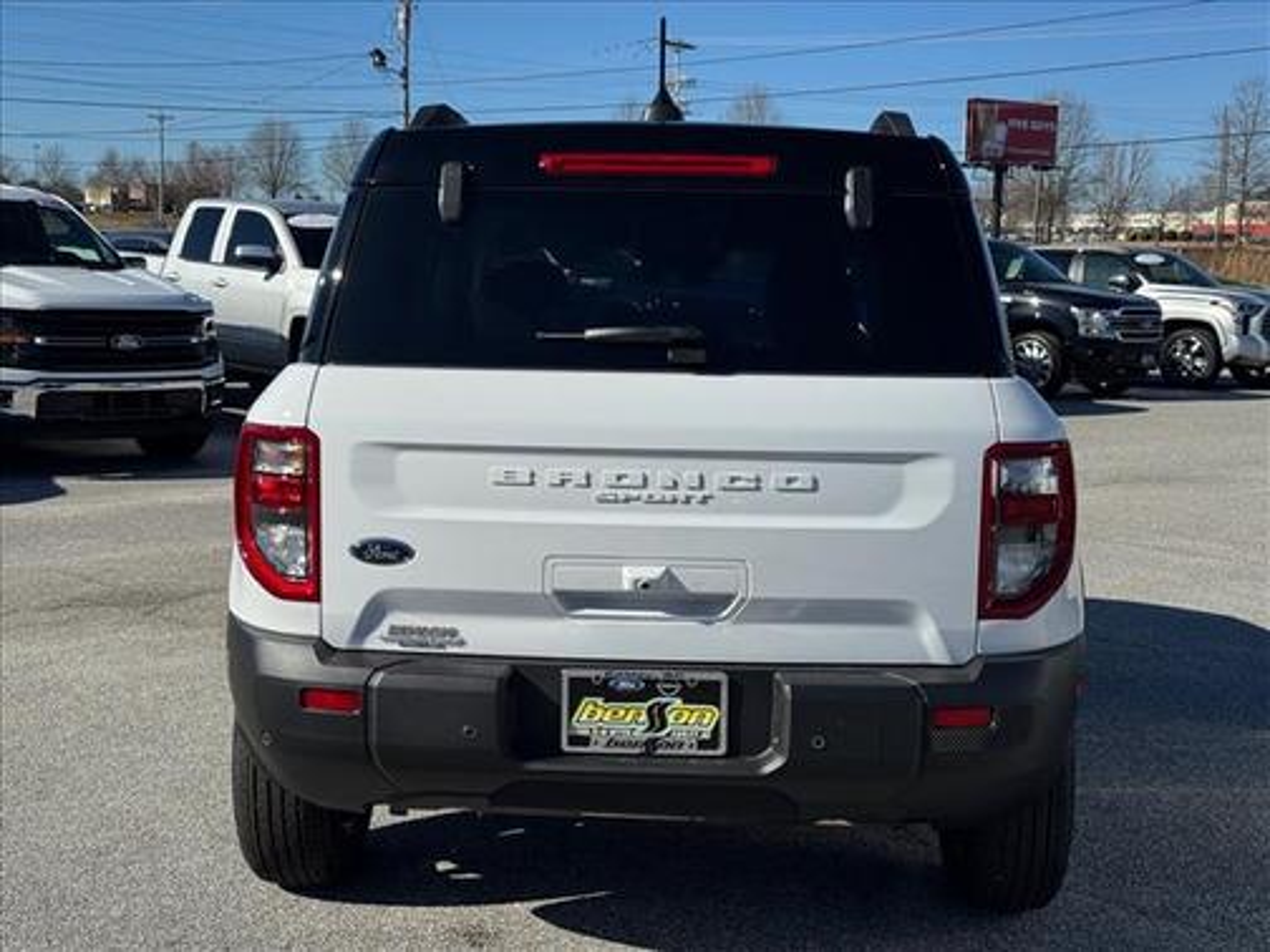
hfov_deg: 39.7
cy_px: 476
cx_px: 635
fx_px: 1761
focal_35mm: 48
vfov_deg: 30.3
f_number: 1.78
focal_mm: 6.76
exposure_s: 1/9009
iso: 80
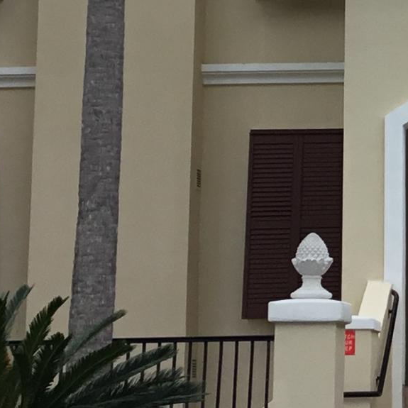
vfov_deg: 12.1
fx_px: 1907
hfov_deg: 11.7
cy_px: 49
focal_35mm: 143
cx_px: 602
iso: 25
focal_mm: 3.3
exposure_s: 1/916
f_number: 2.4
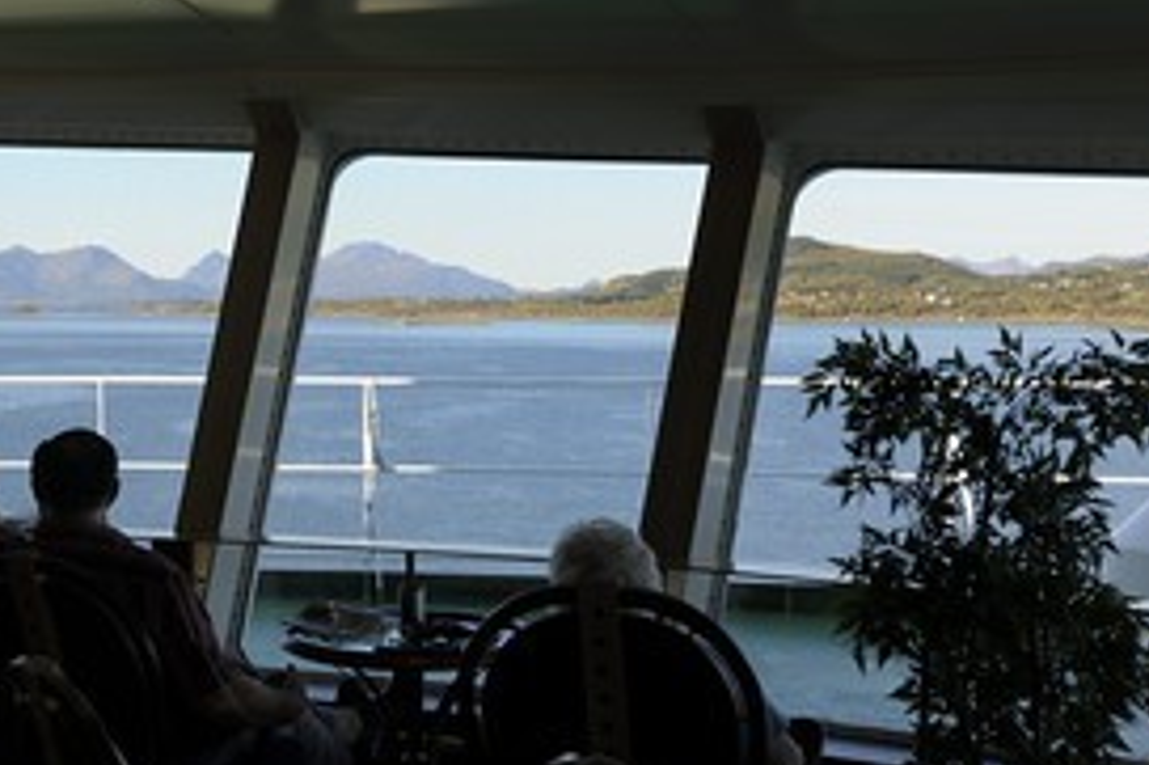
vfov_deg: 20.0
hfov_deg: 29.2
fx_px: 2169
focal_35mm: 68
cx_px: 275
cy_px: 469
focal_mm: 44
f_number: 7.1
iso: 200
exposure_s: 1/160
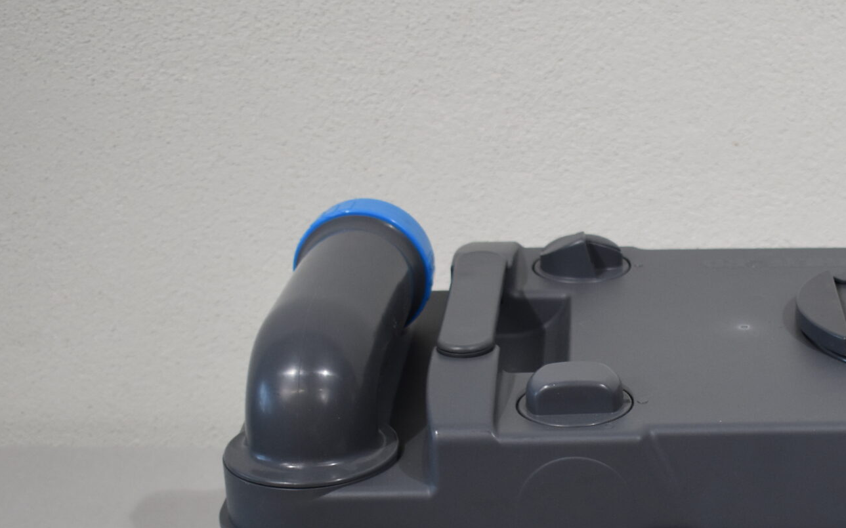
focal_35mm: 82
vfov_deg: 15.7
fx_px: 1890
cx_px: 732
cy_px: 507
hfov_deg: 24.6
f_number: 4
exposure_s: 1/250
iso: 720
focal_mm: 27
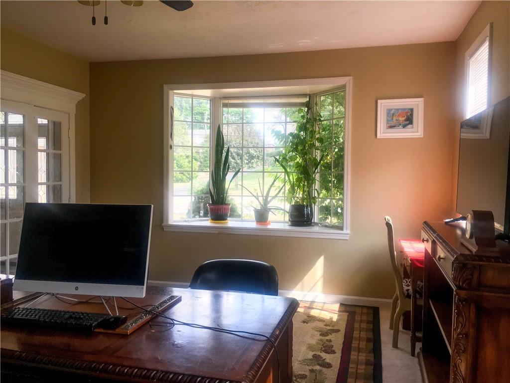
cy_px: 192
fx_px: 427
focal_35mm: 29
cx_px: 255
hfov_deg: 61.7
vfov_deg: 48.2
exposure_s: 1/120
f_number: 2.2
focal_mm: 4.15
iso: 40
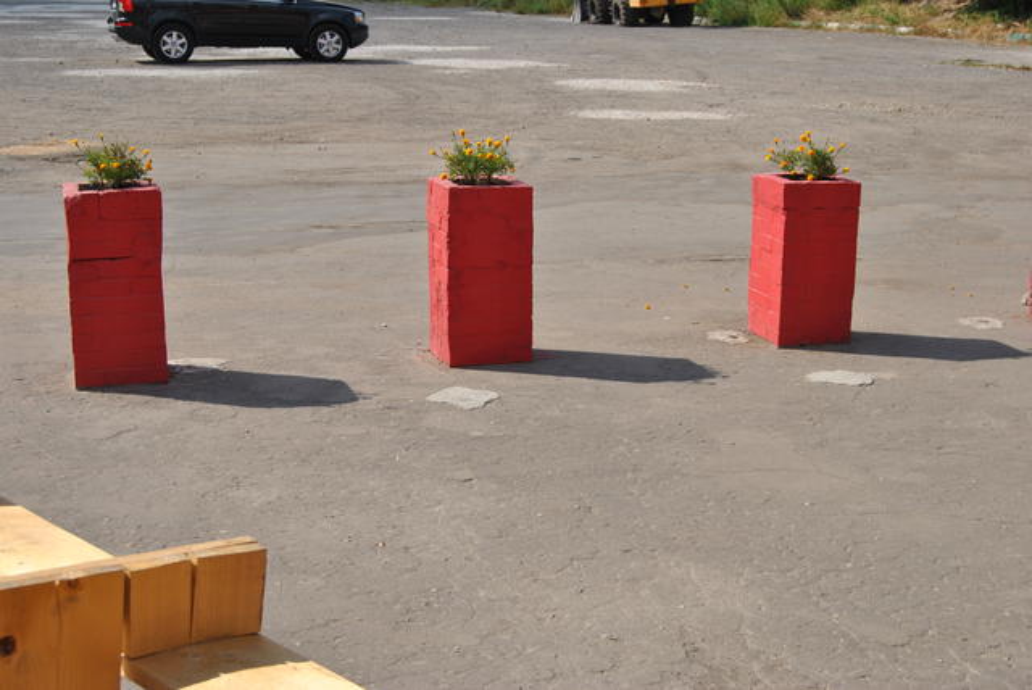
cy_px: 345
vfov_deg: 23.8
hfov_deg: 35.0
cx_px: 516
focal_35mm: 57
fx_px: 1635
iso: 100
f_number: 8
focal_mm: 38
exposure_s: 1/250
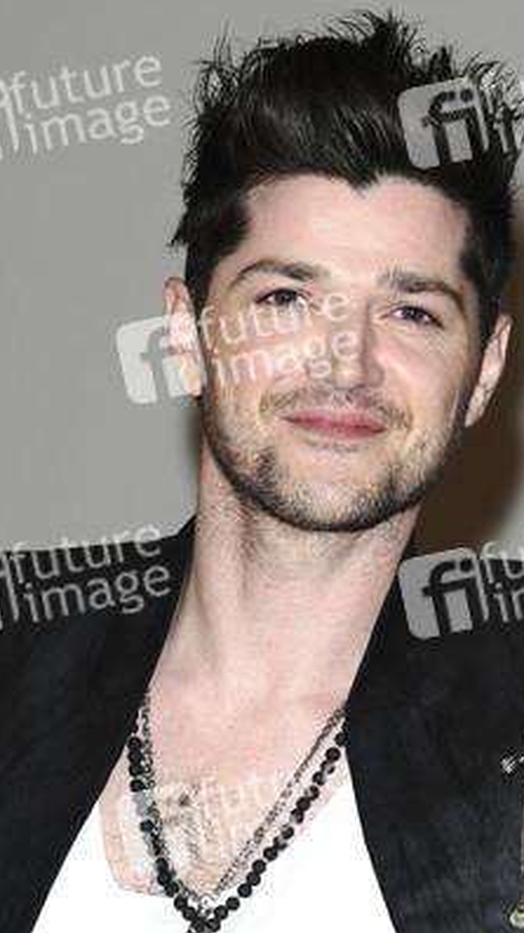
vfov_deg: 11.3
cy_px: 465
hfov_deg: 6.4
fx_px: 4698
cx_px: 307
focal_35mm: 190
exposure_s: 1/160
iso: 320
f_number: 4.5
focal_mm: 120
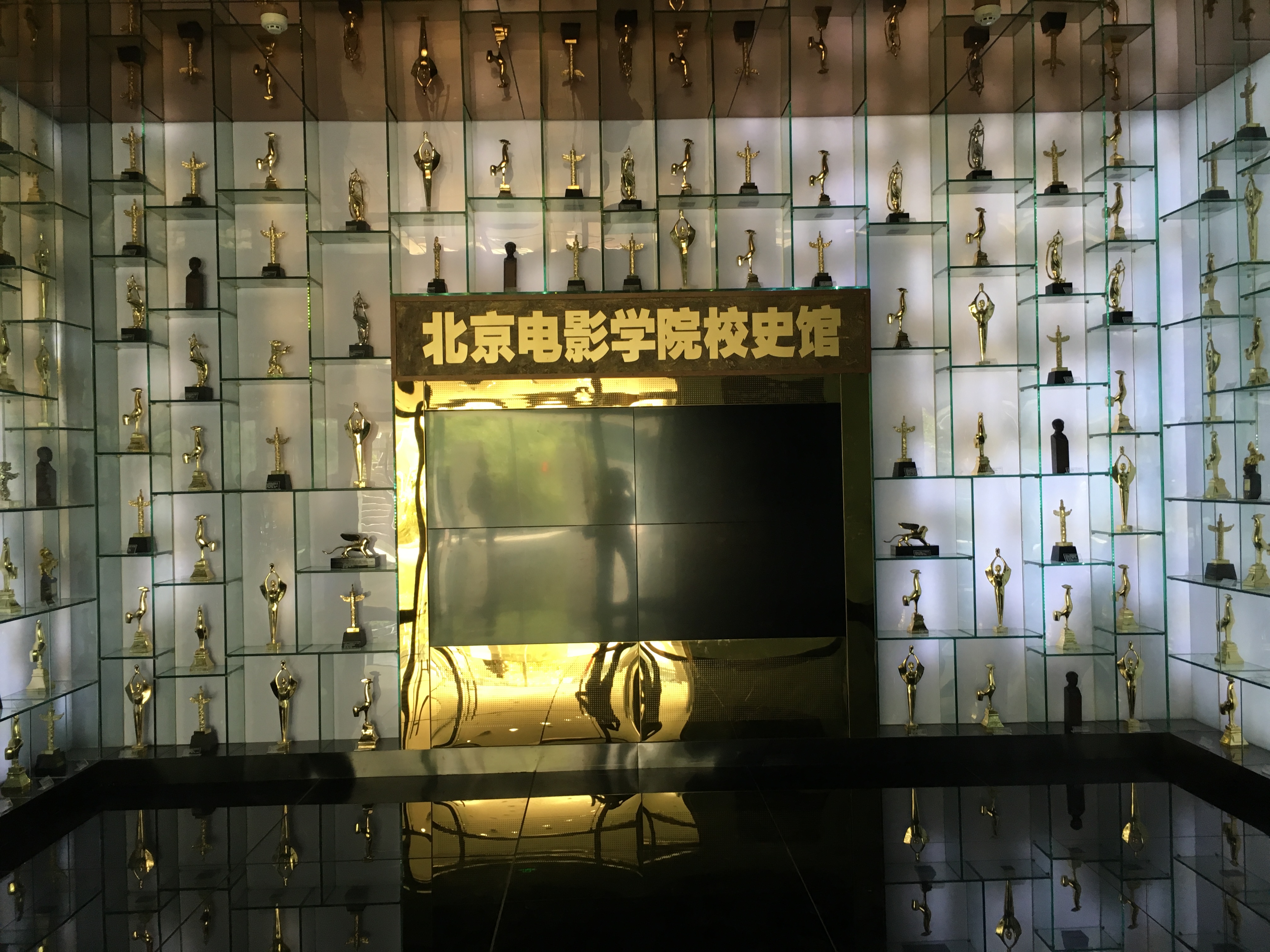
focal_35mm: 29
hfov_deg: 61.7
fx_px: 1064
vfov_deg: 48.2
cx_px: 635
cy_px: 476
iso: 100
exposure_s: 1/33
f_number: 2.2
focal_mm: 4.15
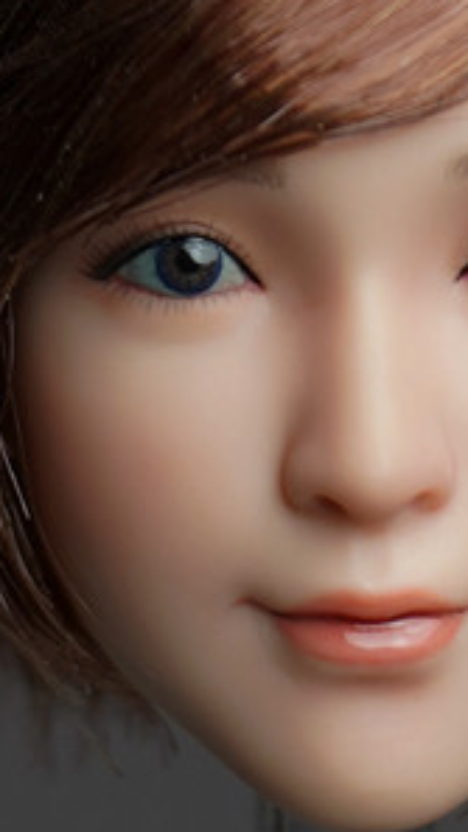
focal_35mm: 322
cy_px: 496
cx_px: 342
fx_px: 7106
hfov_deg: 3.8
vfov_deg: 6.7
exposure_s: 1/80
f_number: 5.6
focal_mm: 58
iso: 200
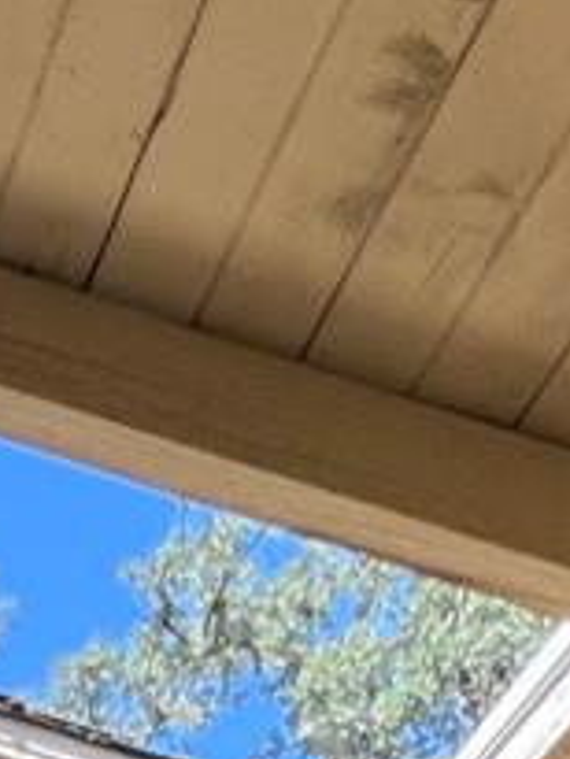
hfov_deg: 13.4
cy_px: 2170
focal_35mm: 95
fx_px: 2084
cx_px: -572
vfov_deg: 12.1
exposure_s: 1/464
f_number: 1.8
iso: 32
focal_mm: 1.57
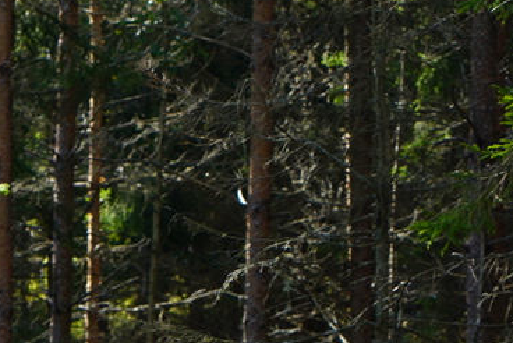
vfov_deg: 4.9
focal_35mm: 281
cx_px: -583
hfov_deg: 7.0
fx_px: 4007
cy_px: 554
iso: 100
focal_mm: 64
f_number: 5.6
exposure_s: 1/80
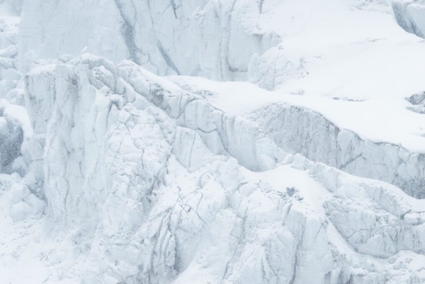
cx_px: 382
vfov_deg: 2.7
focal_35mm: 506
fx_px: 5974
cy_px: 141
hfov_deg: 4.1
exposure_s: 1/5000
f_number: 10
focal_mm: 200
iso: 640
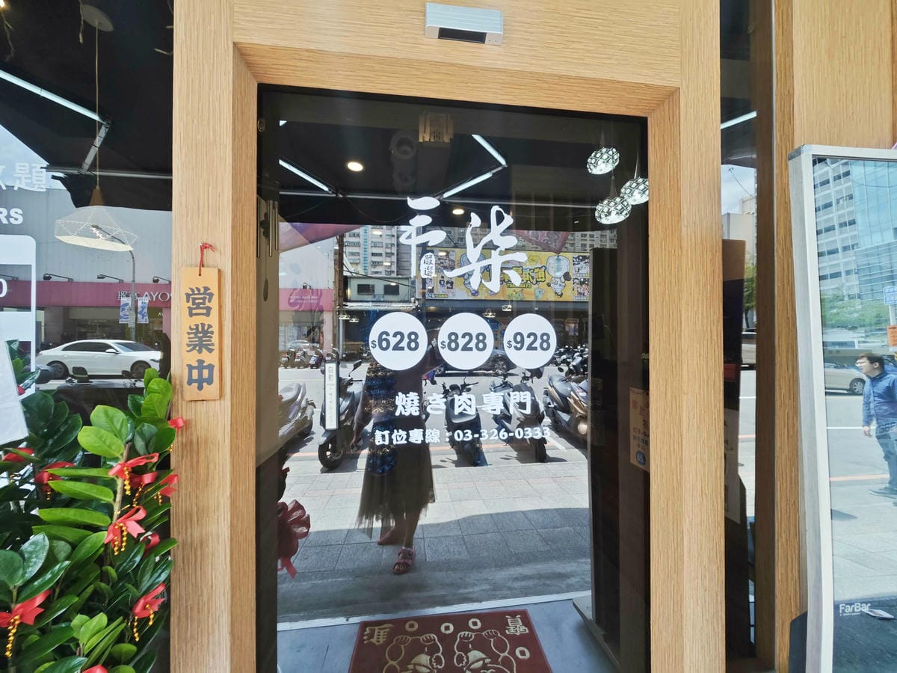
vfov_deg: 94.5
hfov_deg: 110.5
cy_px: 336
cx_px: 448
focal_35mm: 12
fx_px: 311
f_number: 1.8
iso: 50
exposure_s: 1/224
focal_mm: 2.03
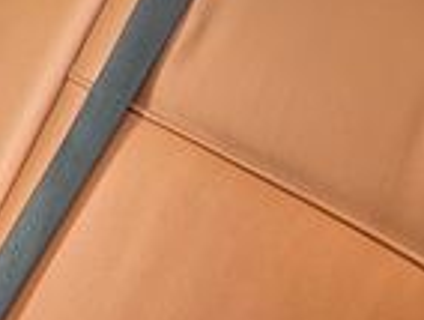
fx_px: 1436
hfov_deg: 16.1
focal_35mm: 117
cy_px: 254
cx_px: -99
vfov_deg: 12.6
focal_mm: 5.7
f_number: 1.5
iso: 125
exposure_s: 1/73
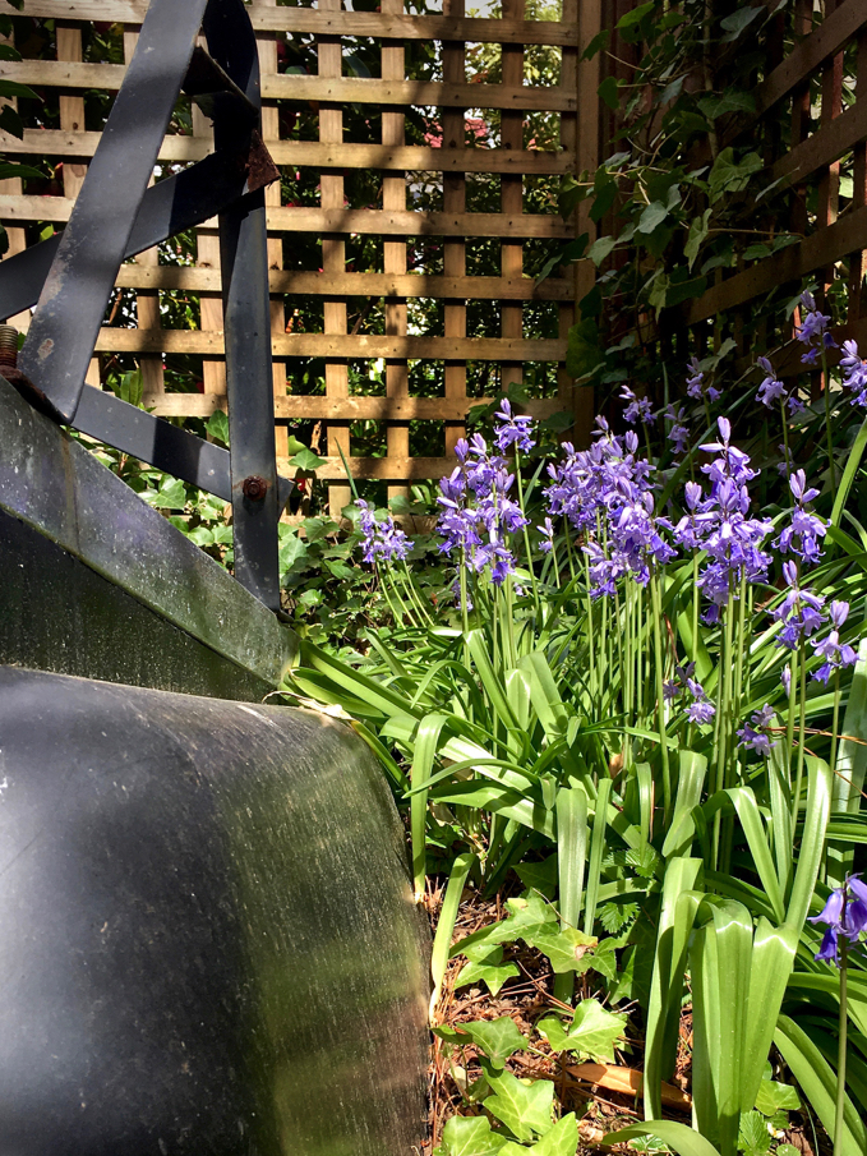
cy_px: 786
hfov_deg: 35.1
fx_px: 1369
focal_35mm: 41
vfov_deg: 45.0
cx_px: 501
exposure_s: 1/516
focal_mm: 4.15
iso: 25
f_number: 2.2
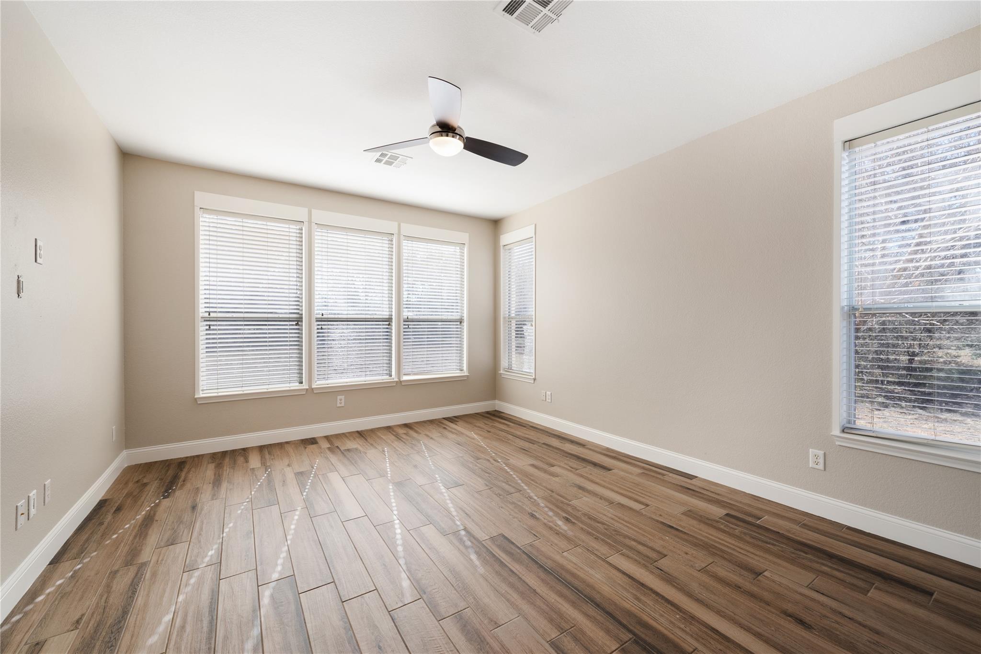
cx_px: 490
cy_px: 327
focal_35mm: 14
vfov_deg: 81.2
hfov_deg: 104.2
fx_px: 382
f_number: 8
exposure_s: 1/25
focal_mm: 14
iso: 400
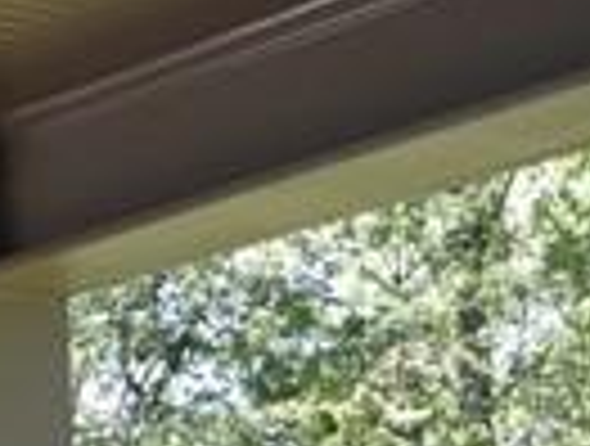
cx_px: 842
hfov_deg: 10.6
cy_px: 1018
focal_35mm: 180
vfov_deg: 7.8
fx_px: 3076
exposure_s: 1/200
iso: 400
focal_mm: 24
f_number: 7.1
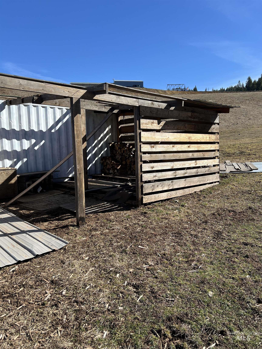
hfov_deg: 53.1
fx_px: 262
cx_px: 131
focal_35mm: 26
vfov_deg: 67.3
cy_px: 174
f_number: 1.5
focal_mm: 5.7
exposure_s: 1/2762
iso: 50
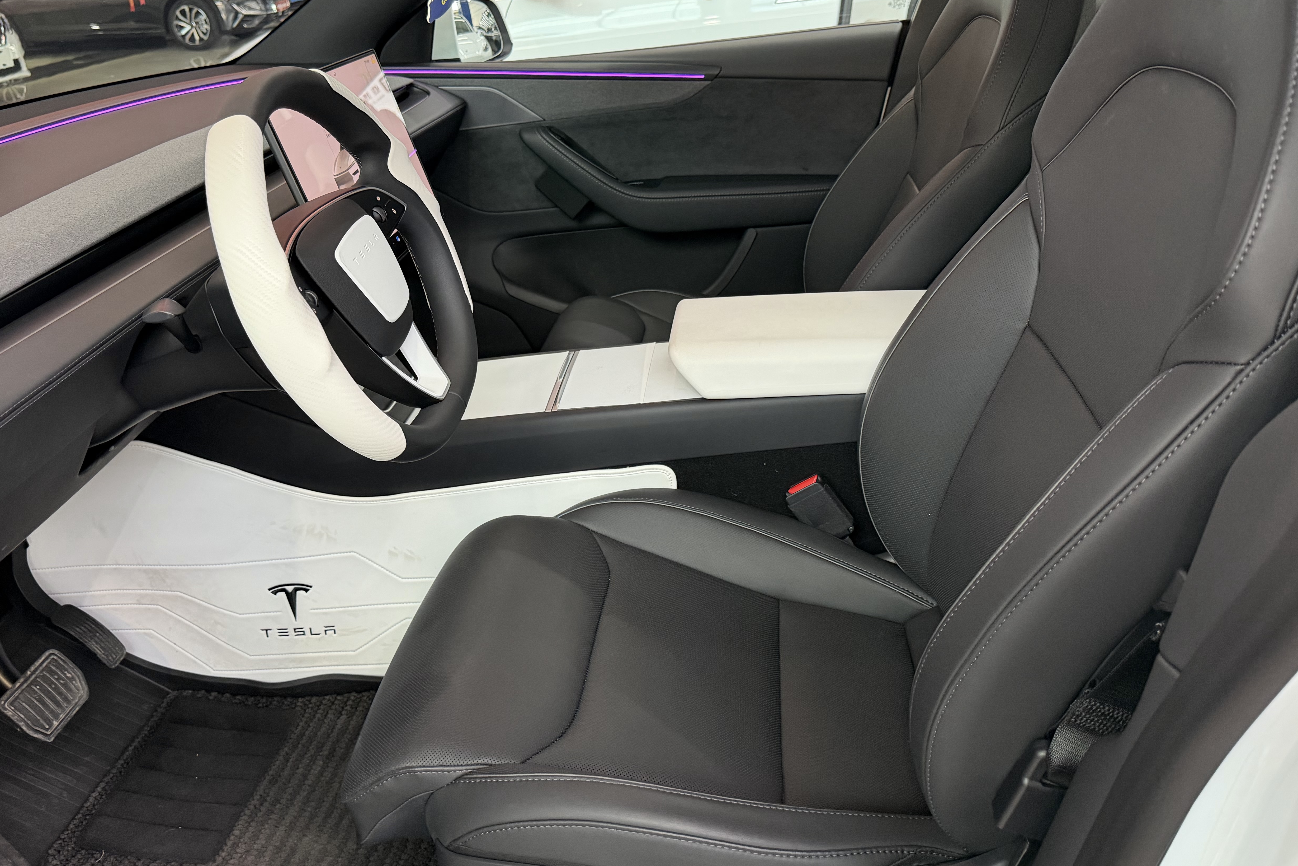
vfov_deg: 44.9
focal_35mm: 29
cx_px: 592
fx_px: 1046
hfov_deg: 63.6
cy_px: 393
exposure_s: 1/60
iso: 400
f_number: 1.78
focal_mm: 6.76
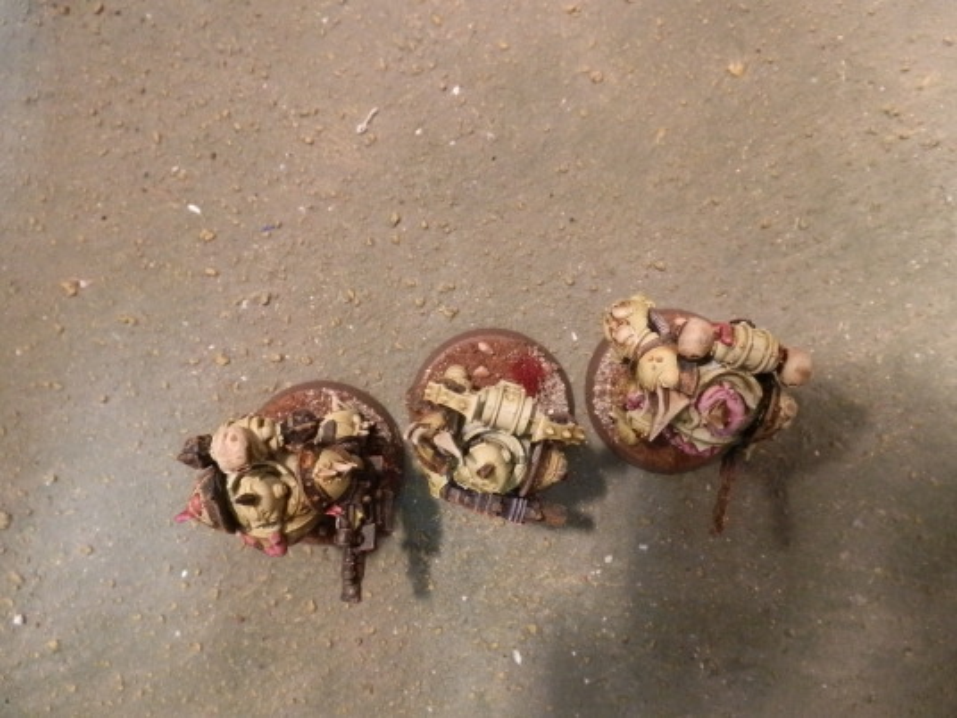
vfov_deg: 49.7
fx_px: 774
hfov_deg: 63.4
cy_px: 359
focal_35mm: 28
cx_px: 478
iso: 400
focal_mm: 5
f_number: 3.1
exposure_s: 1/60
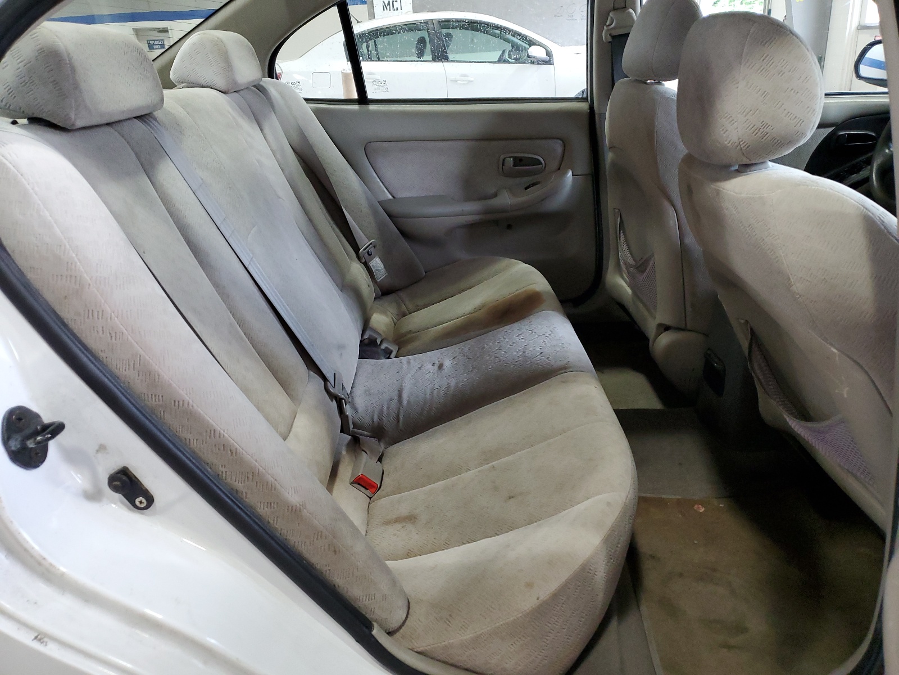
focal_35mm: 26
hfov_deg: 67.3
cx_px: 450
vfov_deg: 53.1
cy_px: 338
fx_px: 675
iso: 251
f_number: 1.5
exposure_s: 1/60.2
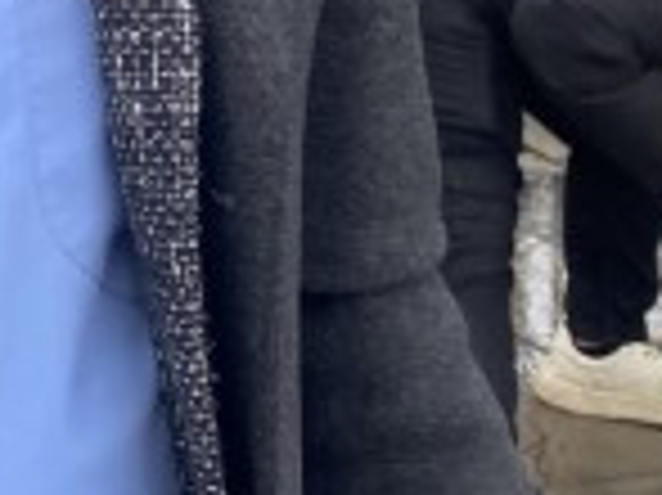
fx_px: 2159
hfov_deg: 15.9
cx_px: -356
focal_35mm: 113
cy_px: -536
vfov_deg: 11.6
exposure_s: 1/279
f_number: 1.8
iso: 32
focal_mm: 4.25
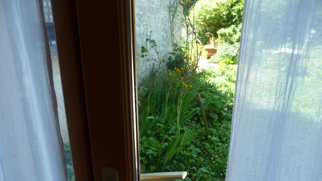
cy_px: 118
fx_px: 265
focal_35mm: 31
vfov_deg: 37.4
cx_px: 160
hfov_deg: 62.6
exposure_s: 1/80
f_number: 3.3
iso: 100
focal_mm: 4.7
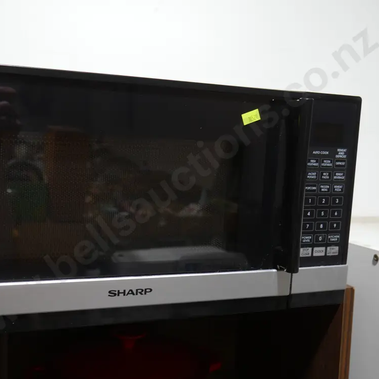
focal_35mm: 41
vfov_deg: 40.9
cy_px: 192
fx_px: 508
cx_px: 166
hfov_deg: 40.9
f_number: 4
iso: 200
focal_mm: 17
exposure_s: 1/60
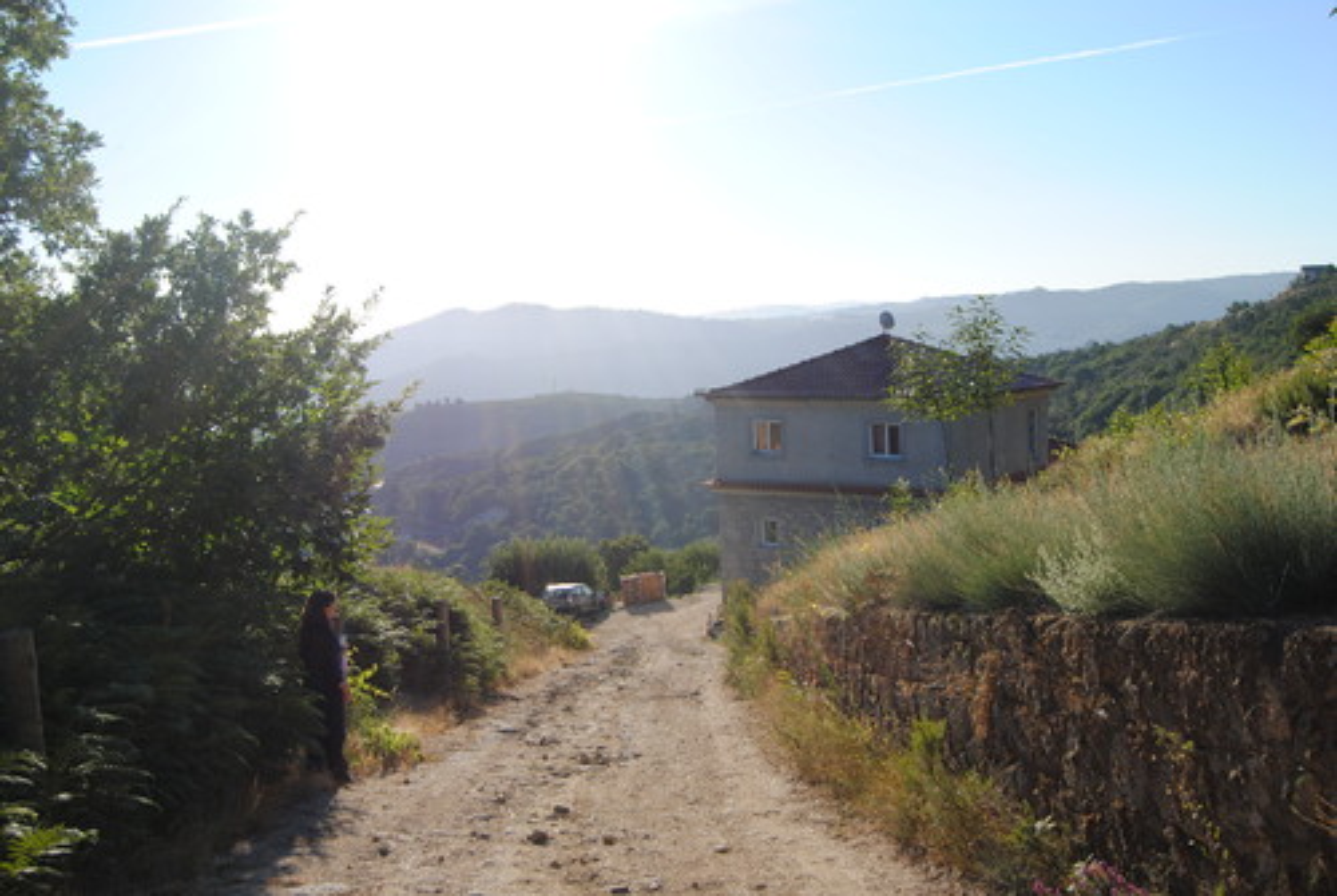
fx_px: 1339
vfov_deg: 37.0
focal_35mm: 36
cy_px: 448
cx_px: 668
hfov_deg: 53.1
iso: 100
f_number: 8
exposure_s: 1/250
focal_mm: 24
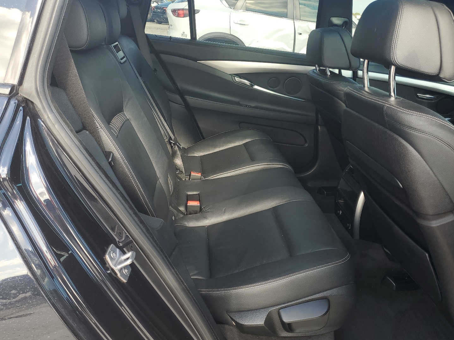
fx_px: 380
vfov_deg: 48.2
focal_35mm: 29
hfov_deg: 61.6
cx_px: 210
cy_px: 152
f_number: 1.5
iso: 50
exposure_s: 1/196
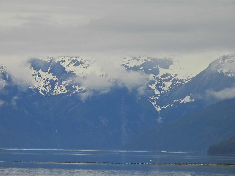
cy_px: 88
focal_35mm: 320
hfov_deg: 6.2
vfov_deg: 4.6
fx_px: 2172
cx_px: 118
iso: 100
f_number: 5
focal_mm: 57.1
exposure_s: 1/640
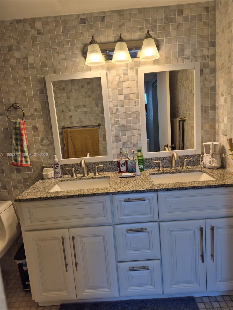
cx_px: 116
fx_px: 206
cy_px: 155
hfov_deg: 58.9
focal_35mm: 23
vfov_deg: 73.9
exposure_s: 1/160
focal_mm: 5.4
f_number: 1.8
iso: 25
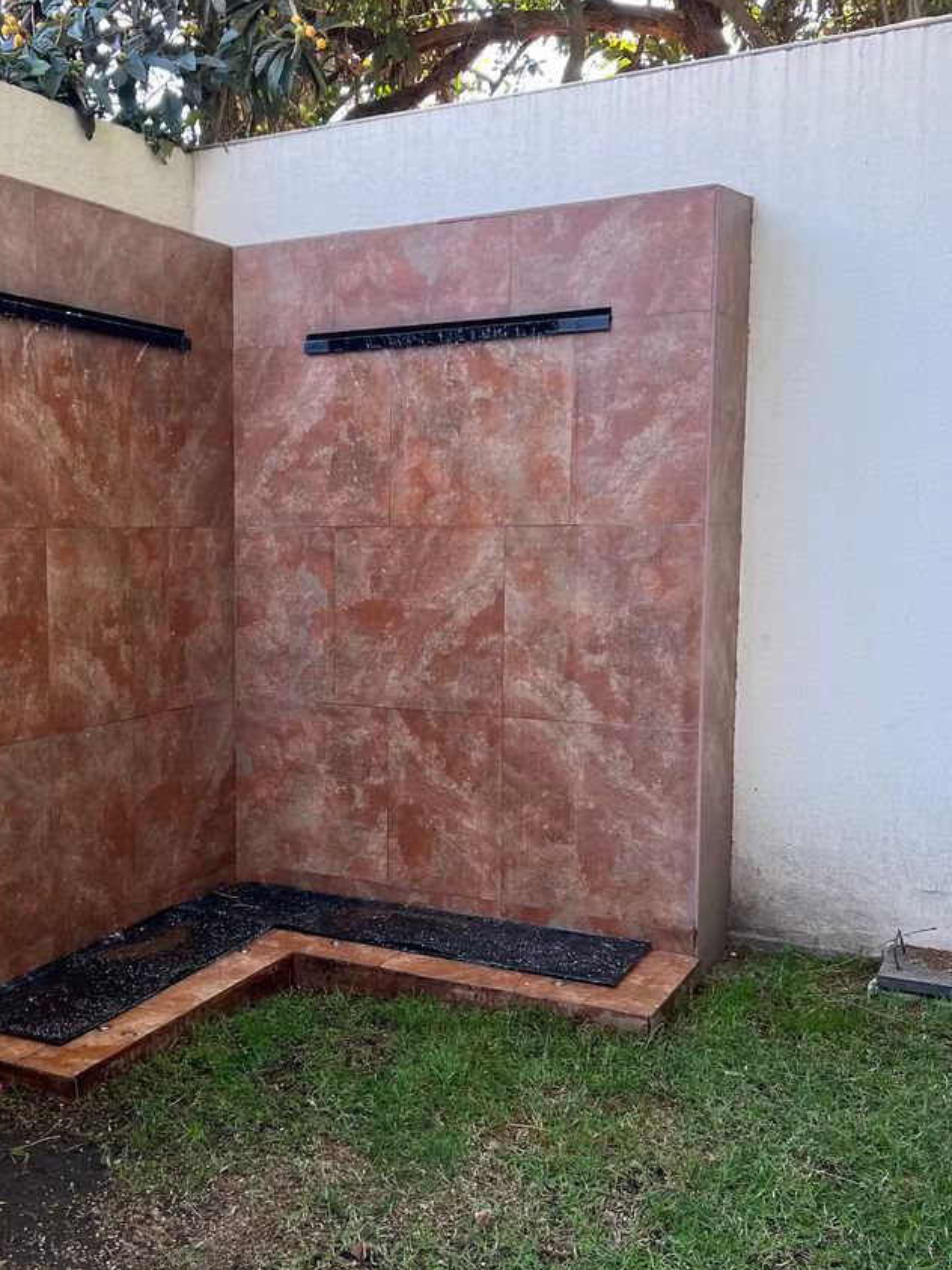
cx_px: 280
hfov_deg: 38.0
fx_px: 1357
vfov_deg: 50.1
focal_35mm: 37
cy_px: 673
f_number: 1.5
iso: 64
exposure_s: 1/157
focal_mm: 5.7
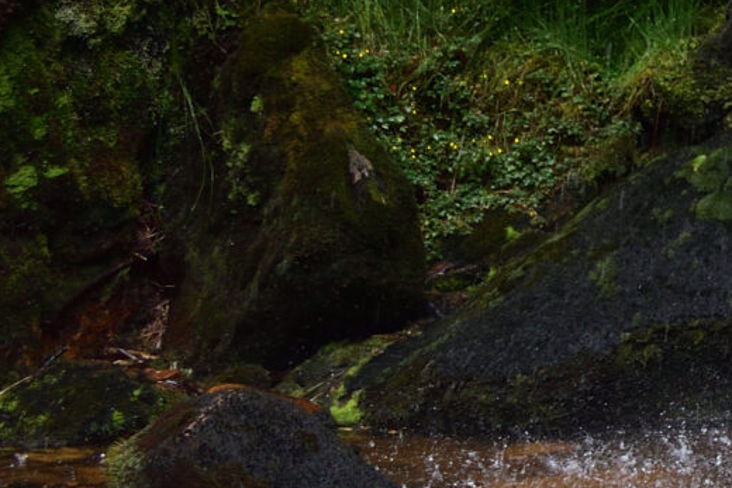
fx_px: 2705
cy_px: -110
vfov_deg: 10.1
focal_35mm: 133
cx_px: 1774
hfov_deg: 12.2
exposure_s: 1/250
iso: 100
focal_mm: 18
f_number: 3.5
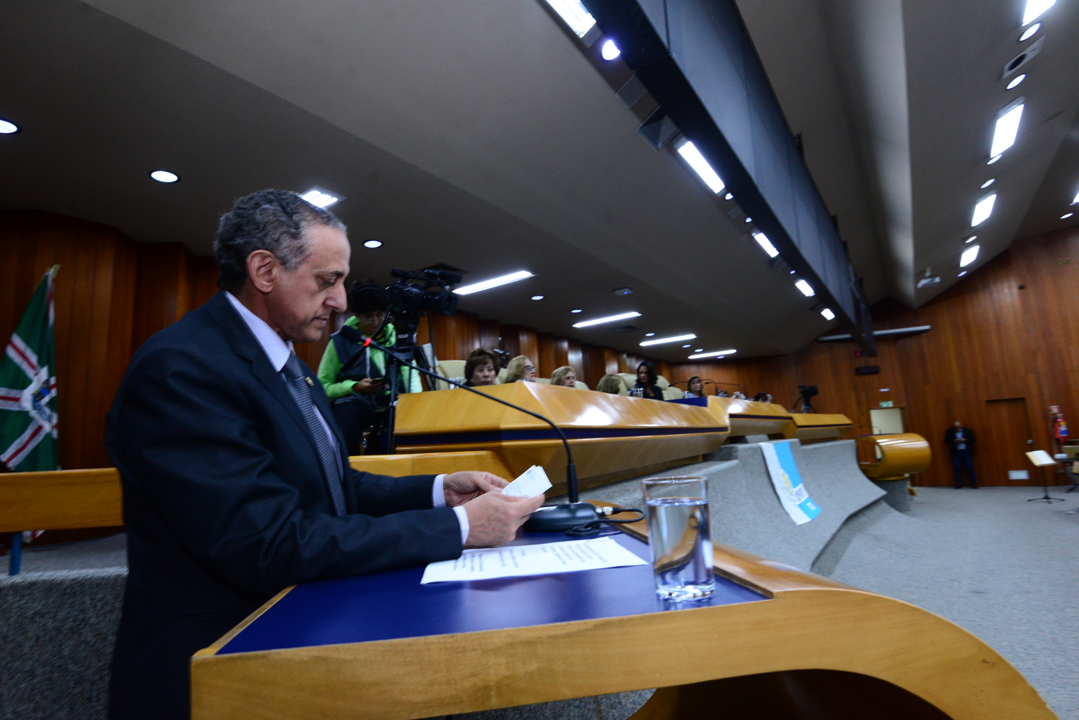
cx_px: 540
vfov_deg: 67.4
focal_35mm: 18
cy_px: 360
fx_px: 540
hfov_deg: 90.0
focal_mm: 18
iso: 2500
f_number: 6.3
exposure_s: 1/60
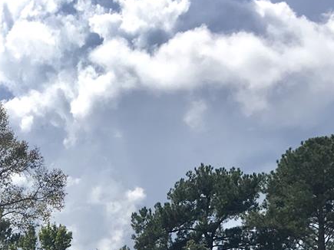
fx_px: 926
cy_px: 405
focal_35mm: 96
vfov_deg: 14.1
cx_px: -68
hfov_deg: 19.3
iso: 25
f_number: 2.2
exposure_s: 1/3497
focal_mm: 4.15
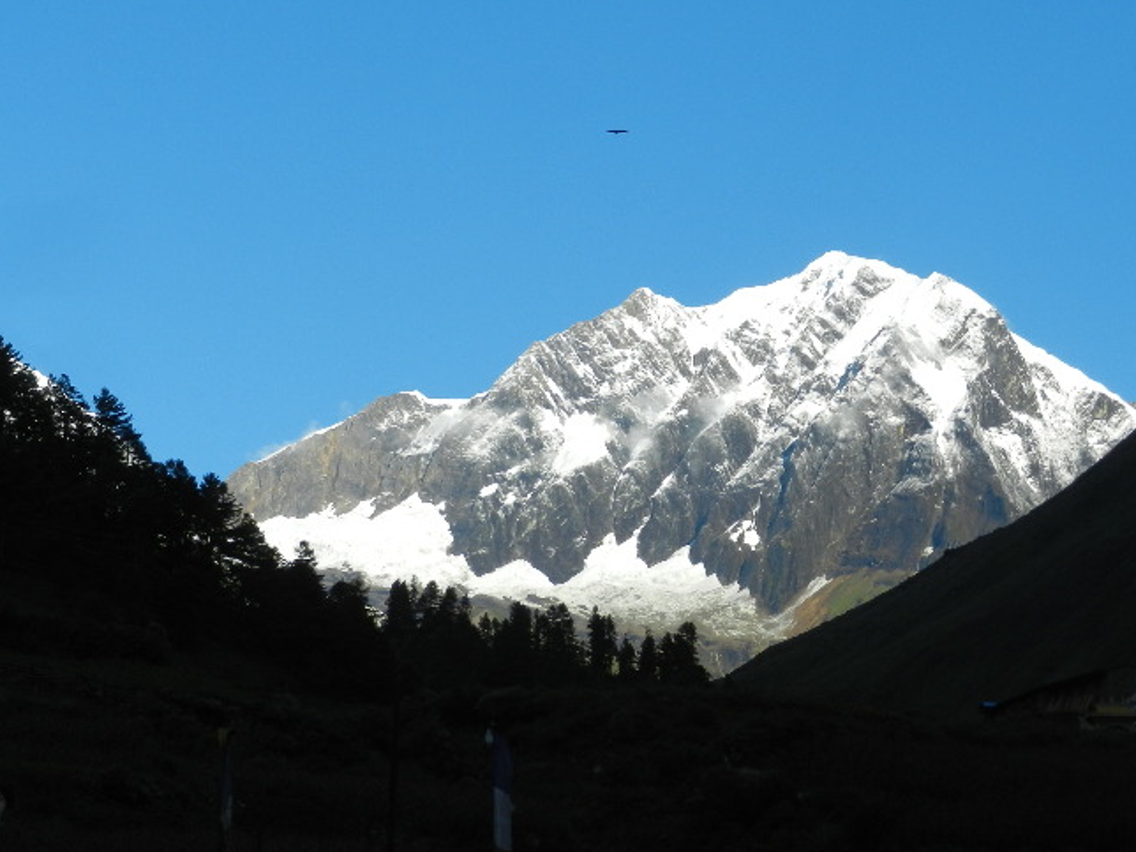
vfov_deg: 13.1
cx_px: 570
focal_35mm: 113
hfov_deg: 17.4
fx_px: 3708
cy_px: 392
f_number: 4.9
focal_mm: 16.3
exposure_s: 1/800
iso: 160
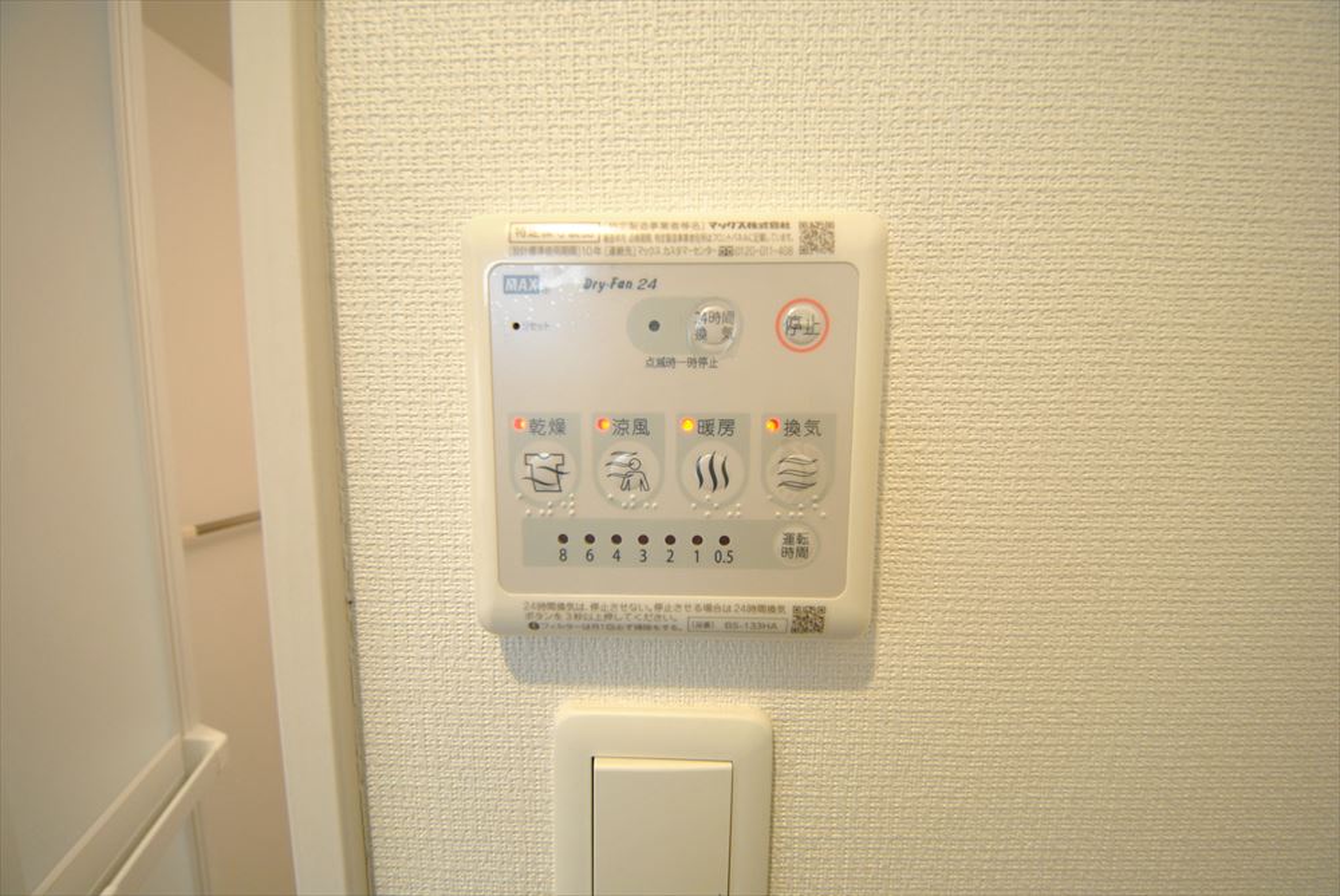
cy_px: 448
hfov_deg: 112.6
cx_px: 670
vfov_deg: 90.1
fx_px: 447
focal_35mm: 12
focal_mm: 8
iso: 800
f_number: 4.5
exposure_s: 1/40
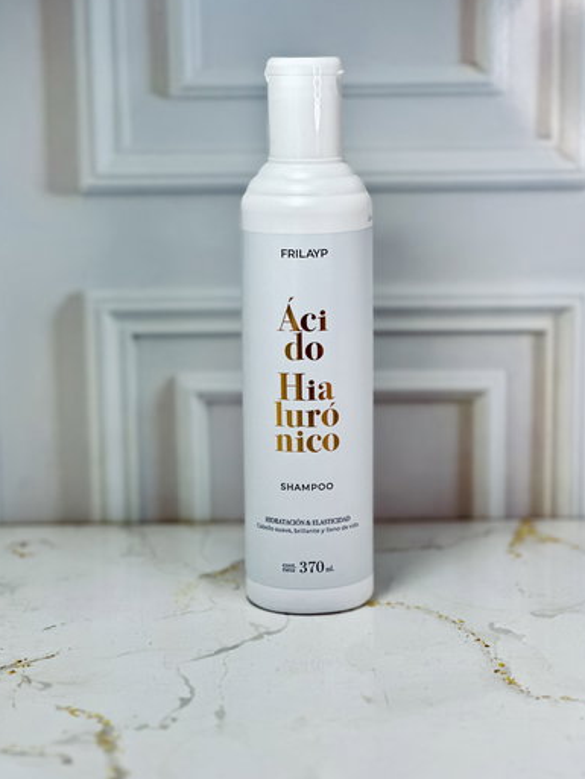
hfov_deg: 18.4
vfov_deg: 24.4
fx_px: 1802
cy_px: 383
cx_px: 299
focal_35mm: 80
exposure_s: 1/100
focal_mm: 9
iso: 125
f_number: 2.8
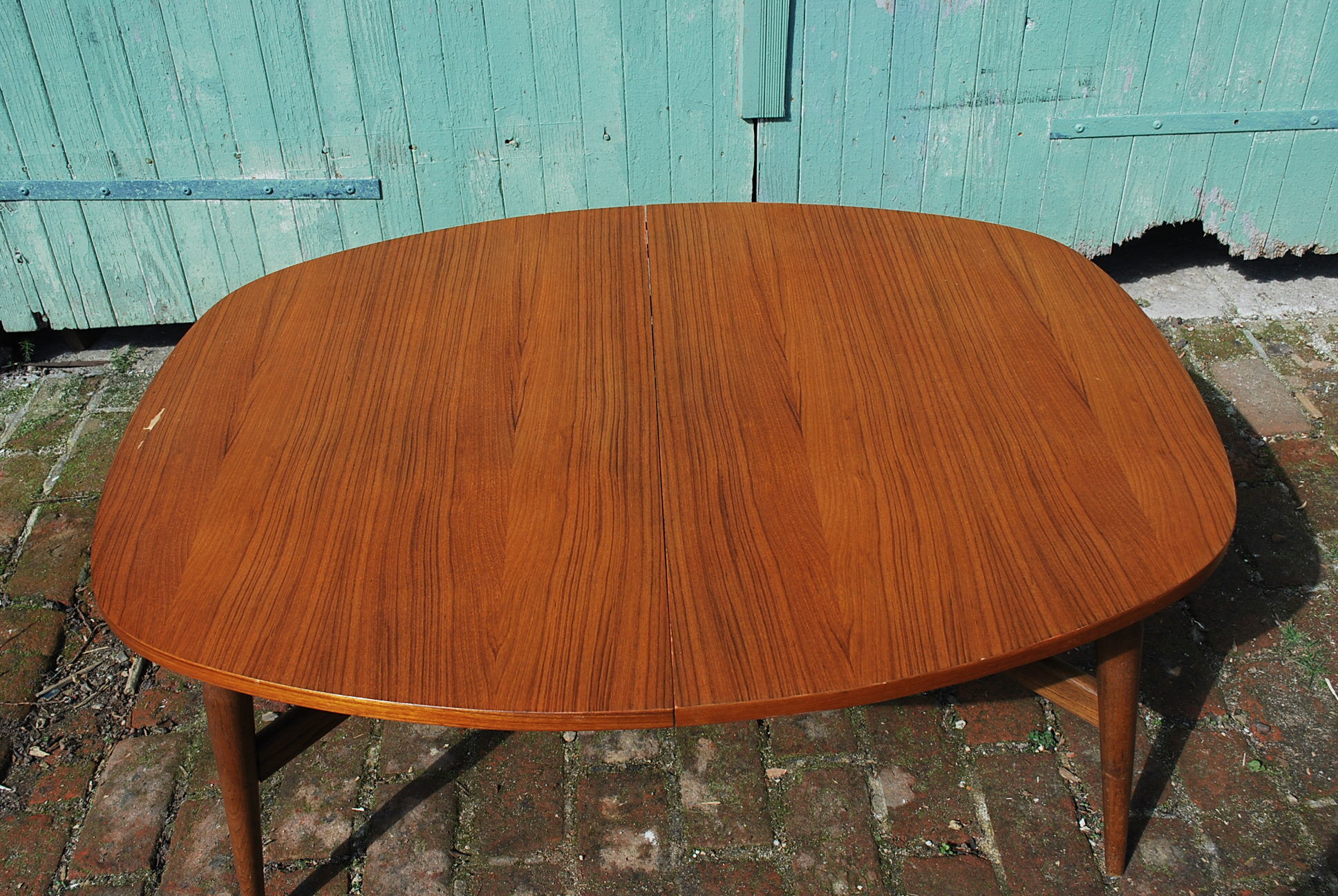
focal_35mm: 33
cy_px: 448
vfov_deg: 40.1
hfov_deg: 57.2
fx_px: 1228
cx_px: 669
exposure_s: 1/160
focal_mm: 22
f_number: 6.3
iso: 100
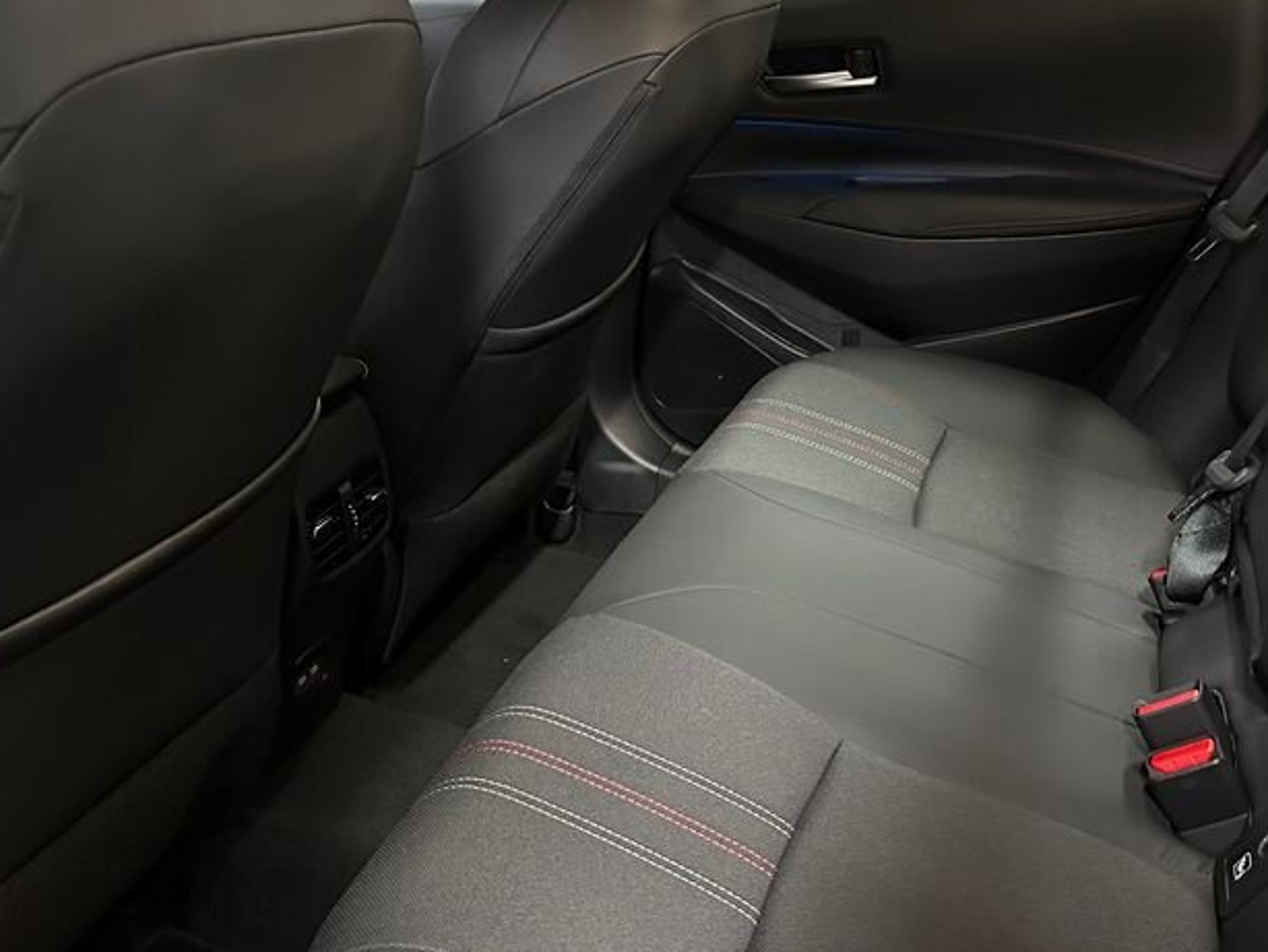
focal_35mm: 40
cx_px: 636
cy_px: 376
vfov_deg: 35.8
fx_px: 1466
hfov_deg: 46.8
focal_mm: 6.86
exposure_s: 1/25
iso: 1250
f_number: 1.78
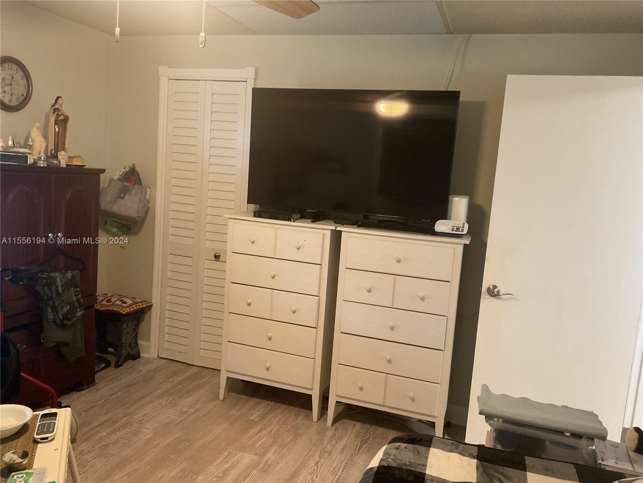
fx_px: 539
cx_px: 322
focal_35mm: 29
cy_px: 242
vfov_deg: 48.2
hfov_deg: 61.7
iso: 250
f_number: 1.8
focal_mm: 3
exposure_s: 1/60
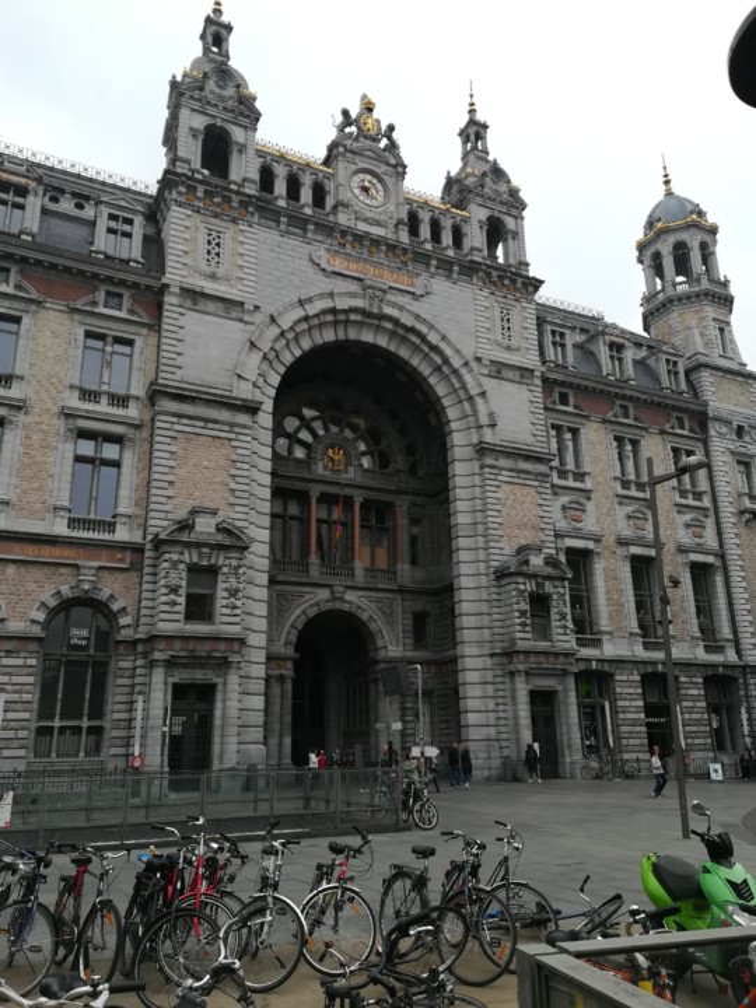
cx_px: 378
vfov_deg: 67.3
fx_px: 757
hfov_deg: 53.1
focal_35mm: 26
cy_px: 504
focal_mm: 3.83
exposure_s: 1/746
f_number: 2.2
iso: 50
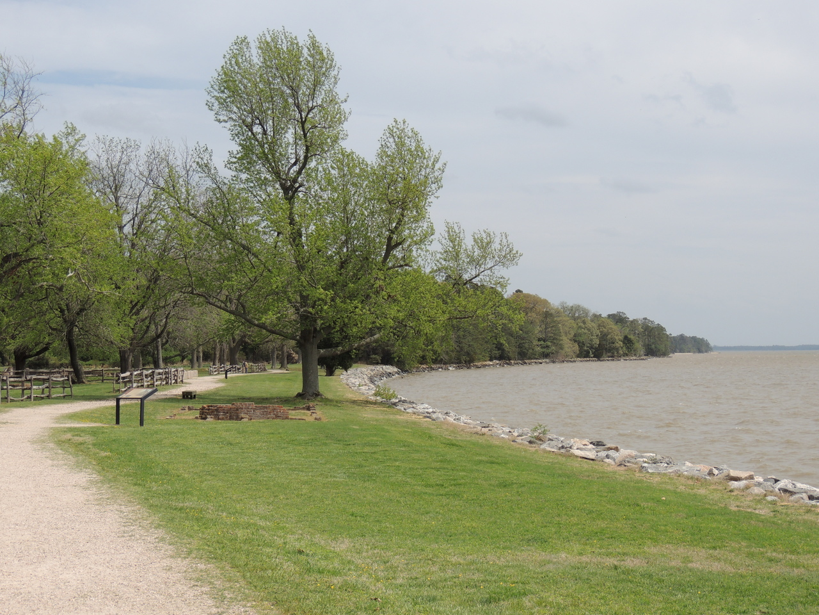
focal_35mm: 60
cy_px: 308
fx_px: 1420
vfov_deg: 24.4
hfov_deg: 32.2
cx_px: 410
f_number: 3.7
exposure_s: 1/1250
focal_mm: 10.7
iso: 100
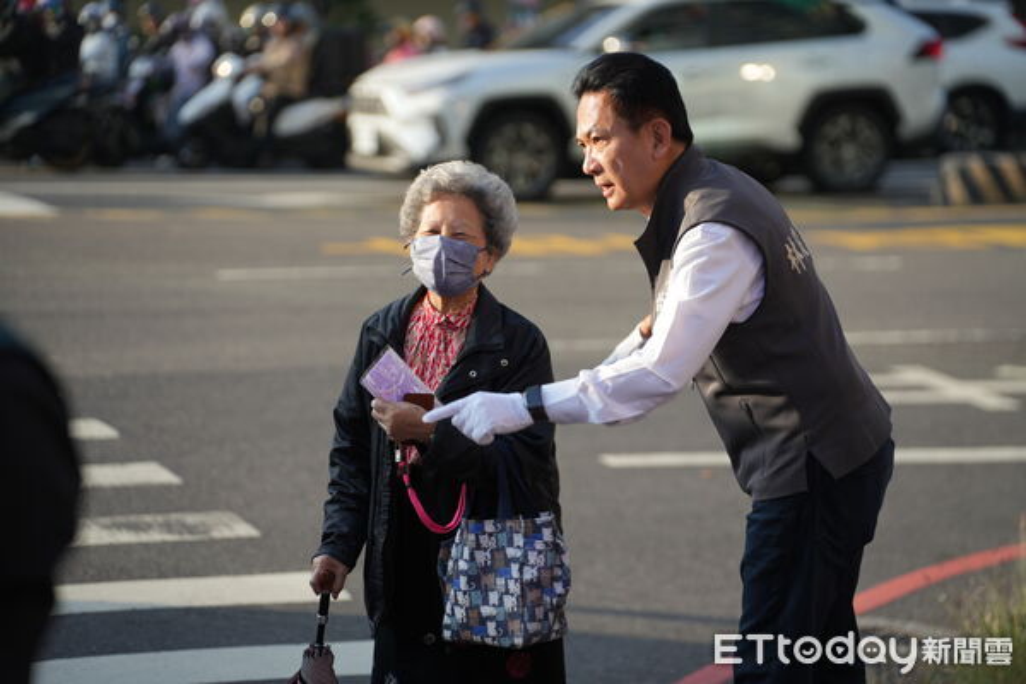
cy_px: 342
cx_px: 513
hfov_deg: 18.6
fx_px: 3135
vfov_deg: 12.5
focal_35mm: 110
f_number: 2.8
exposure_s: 1/640
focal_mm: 110
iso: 100
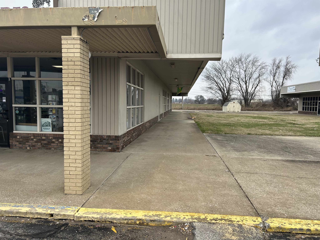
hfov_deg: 67.3
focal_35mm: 26
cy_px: 120
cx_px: 160
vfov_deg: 53.1
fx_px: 240
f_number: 1.5
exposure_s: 1/723
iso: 50
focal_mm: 5.7
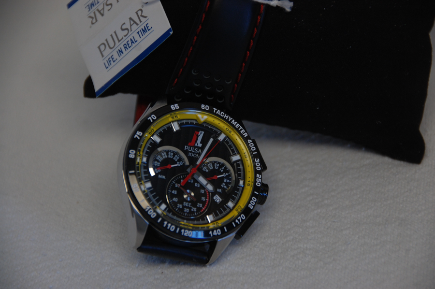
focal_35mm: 225
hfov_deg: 9.2
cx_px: 218
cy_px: 144
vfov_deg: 6.1
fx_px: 2716
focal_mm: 150
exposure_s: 1/50
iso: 400
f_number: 5.6
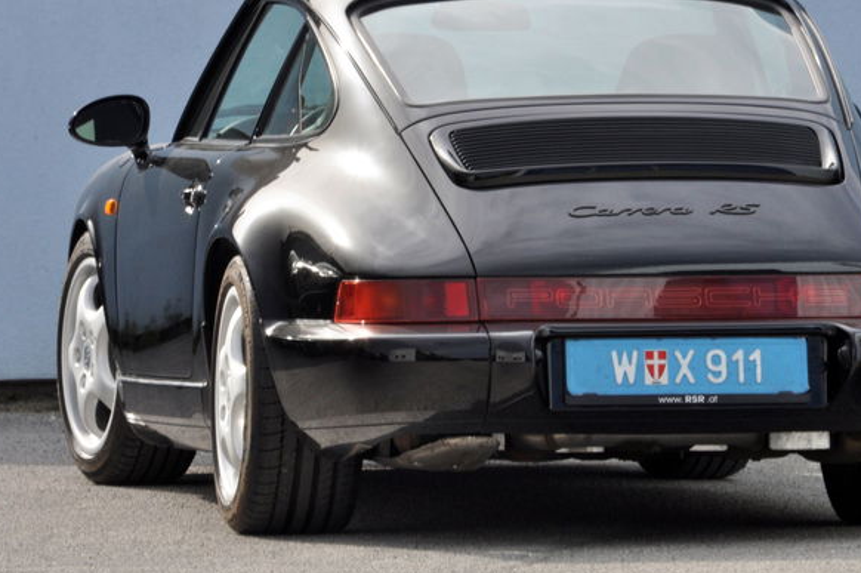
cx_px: 476
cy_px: 306
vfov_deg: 3.0
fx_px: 10873
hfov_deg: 4.5
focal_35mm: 455
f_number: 25
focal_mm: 230
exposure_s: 1/40
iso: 500
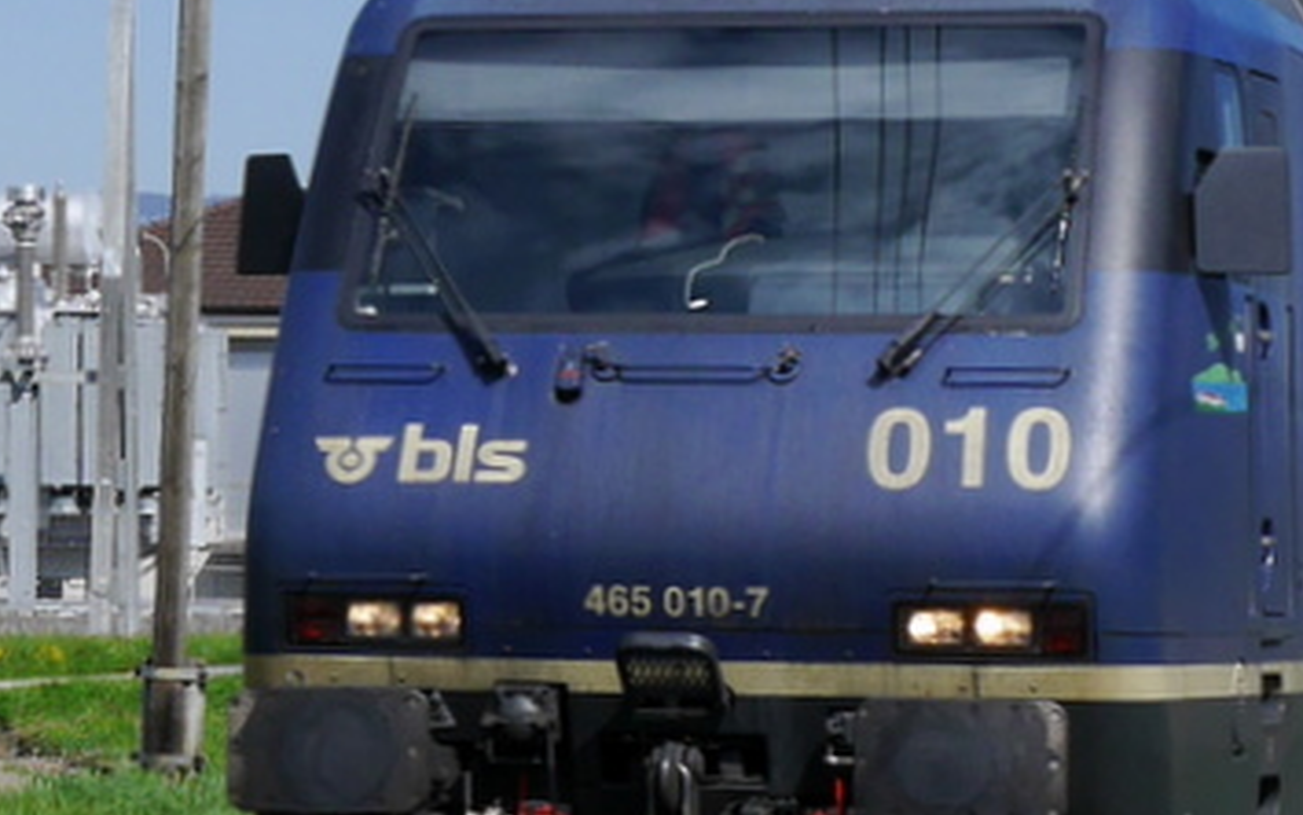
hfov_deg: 16.7
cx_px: 888
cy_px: 285
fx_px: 4440
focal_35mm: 125
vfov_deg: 10.5
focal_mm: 19
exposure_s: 1/400
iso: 160
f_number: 9
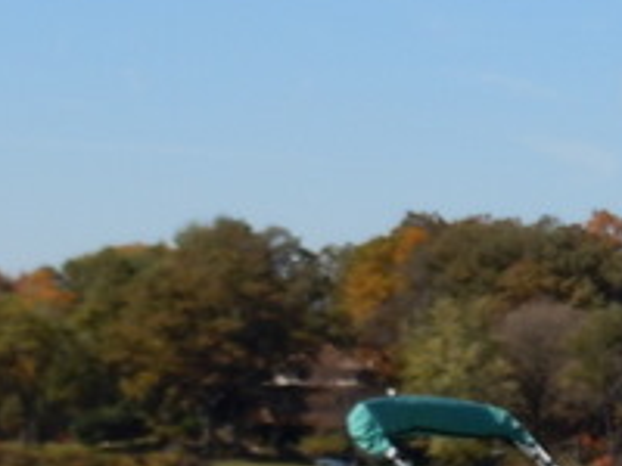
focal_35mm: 252
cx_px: 930
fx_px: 4528
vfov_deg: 5.9
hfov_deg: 7.7
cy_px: 562
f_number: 5
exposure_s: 1/640
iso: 100
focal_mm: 11.2
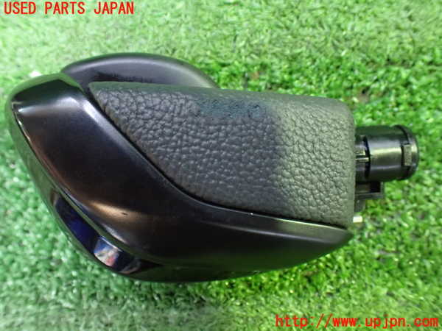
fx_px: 383
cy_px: 166
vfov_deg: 46.8
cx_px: 221
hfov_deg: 60.0
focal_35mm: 30
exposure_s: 1/30
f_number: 2.3
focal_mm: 5.4
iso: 1250
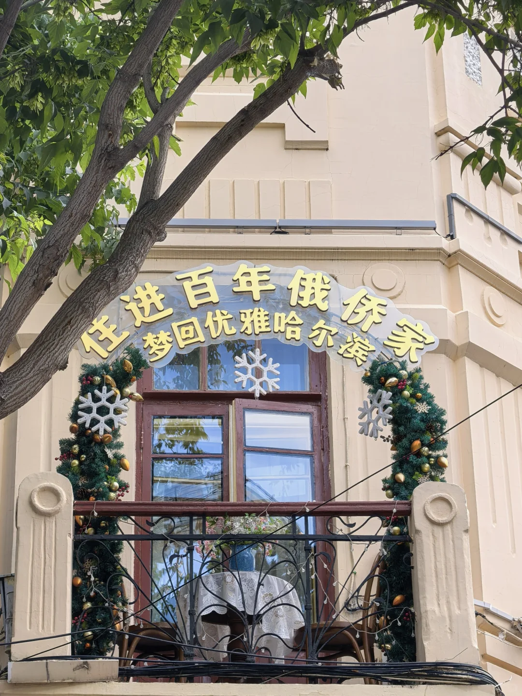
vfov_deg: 20.4
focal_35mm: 96
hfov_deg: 15.4
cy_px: 348
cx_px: 261
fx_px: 1930
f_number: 2.1
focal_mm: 15
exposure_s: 1/726
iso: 50
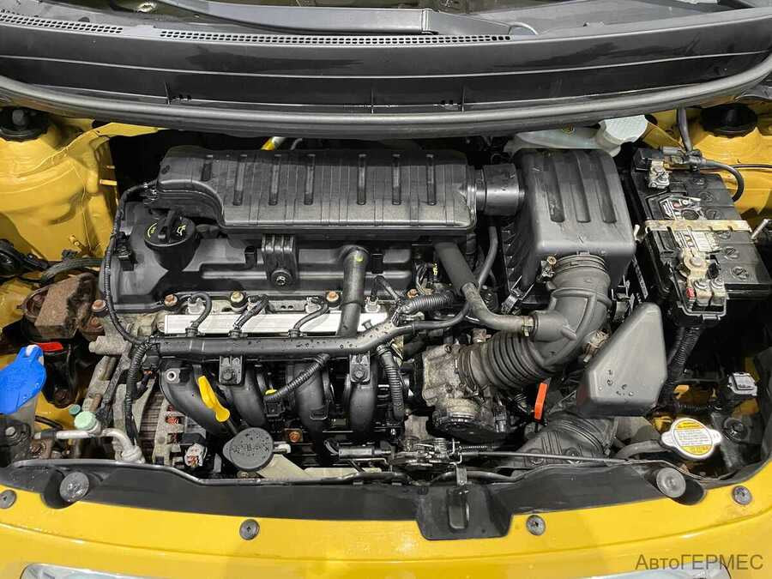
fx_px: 580
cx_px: 386
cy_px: 290
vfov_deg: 53.1
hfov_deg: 67.3
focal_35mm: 26
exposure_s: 1/25
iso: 500
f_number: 1.6
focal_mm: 4.2
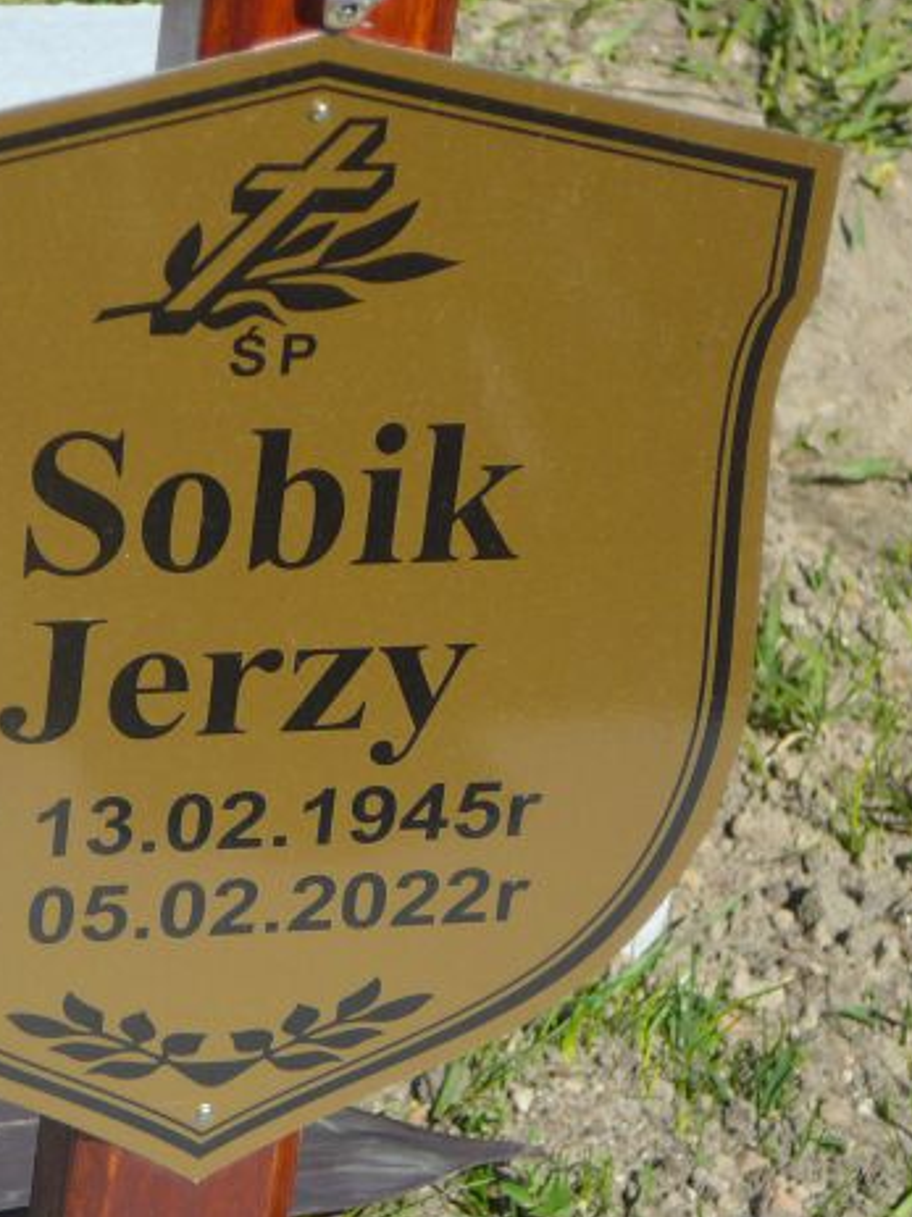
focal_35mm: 163
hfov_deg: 9.1
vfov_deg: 12.1
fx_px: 5729
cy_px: 618
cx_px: 234
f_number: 3.9
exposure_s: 1/640
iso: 80
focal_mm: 17.6
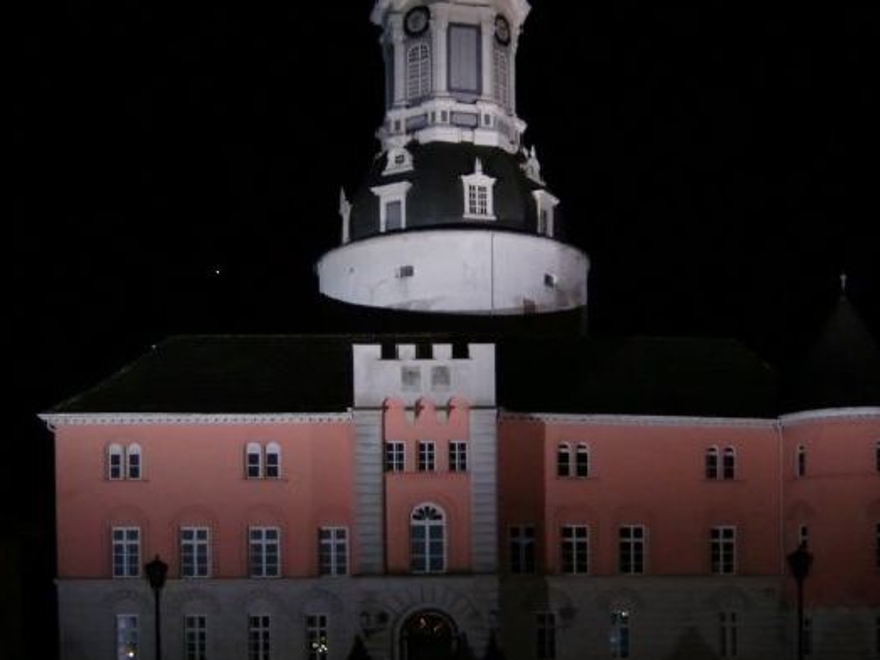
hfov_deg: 36.8
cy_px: 271
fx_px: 1322
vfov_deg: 28.0
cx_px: 490
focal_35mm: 52
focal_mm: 6.1
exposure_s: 1/3.33
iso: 400
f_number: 3.6
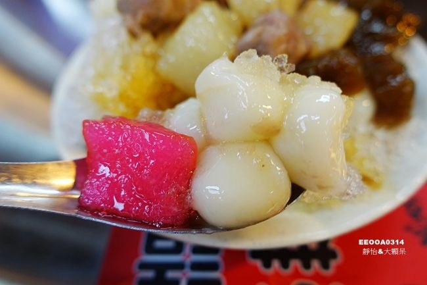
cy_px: 142
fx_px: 285
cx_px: 214
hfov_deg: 73.8
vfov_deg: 53.1
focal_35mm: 24
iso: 125
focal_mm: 8.8
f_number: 2.5
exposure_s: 1/30
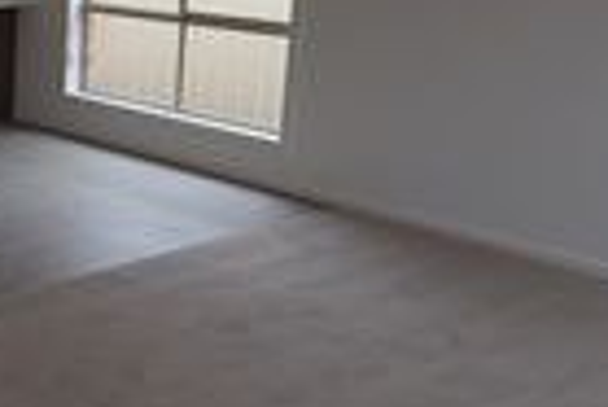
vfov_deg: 24.3
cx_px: 17
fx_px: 941
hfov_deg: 33.2
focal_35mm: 56
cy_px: 138
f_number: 5.6
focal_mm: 11
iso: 400
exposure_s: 1/125
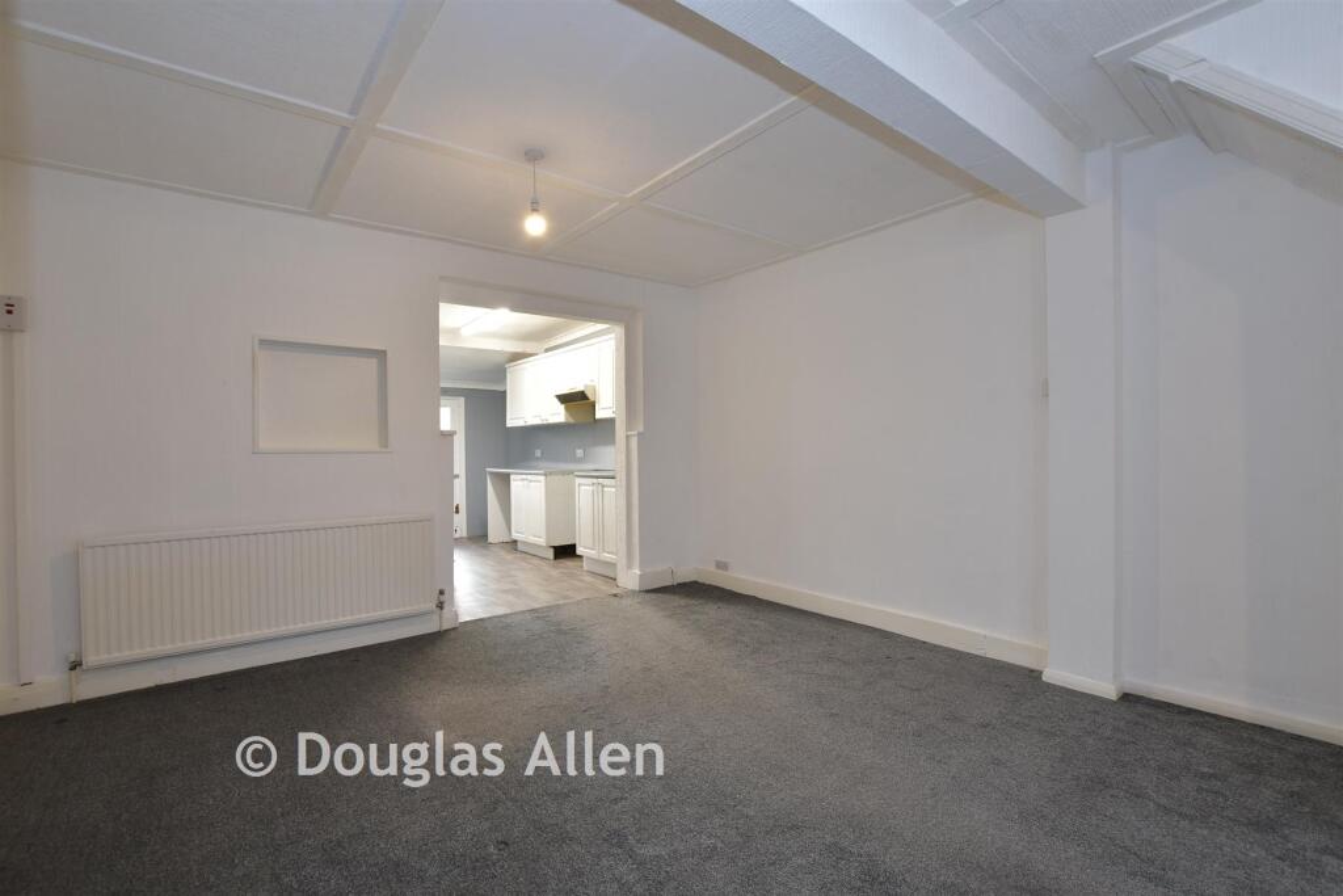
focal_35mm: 15
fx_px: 560
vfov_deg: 77.3
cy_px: 448
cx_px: 672
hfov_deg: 100.4
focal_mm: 10
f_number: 8
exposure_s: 1/2.5
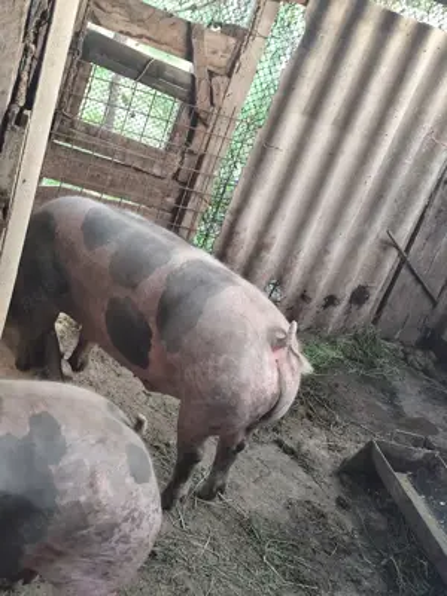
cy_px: 298
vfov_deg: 41.2
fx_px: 792
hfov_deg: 31.5
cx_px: 224
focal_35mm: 46
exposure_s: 1/25
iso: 640
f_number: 1.65
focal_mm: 6.19
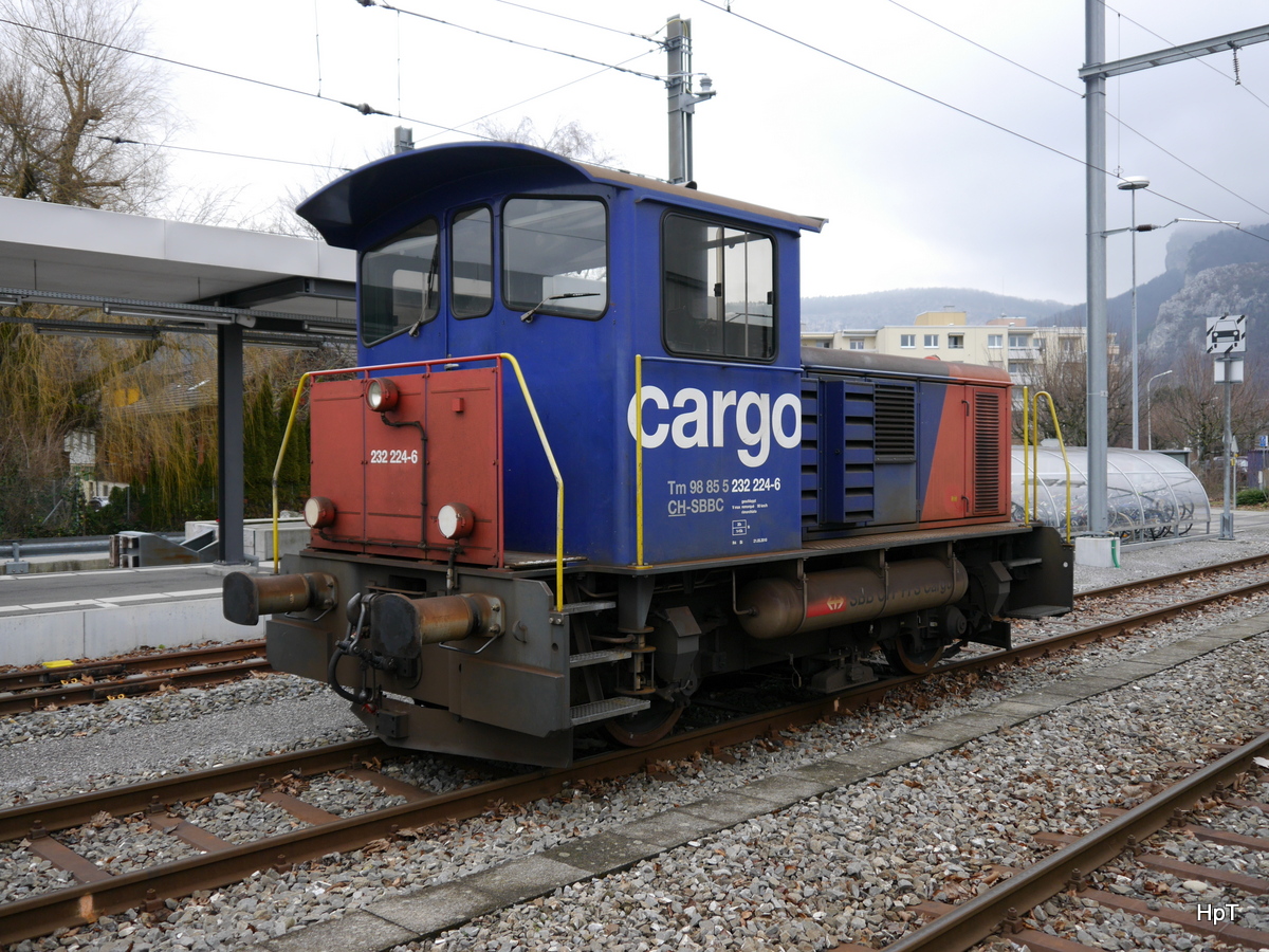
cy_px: 476
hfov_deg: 56.8
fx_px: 1173
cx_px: 634
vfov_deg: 44.2
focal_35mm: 32
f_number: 4
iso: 200
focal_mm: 16
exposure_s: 1/125
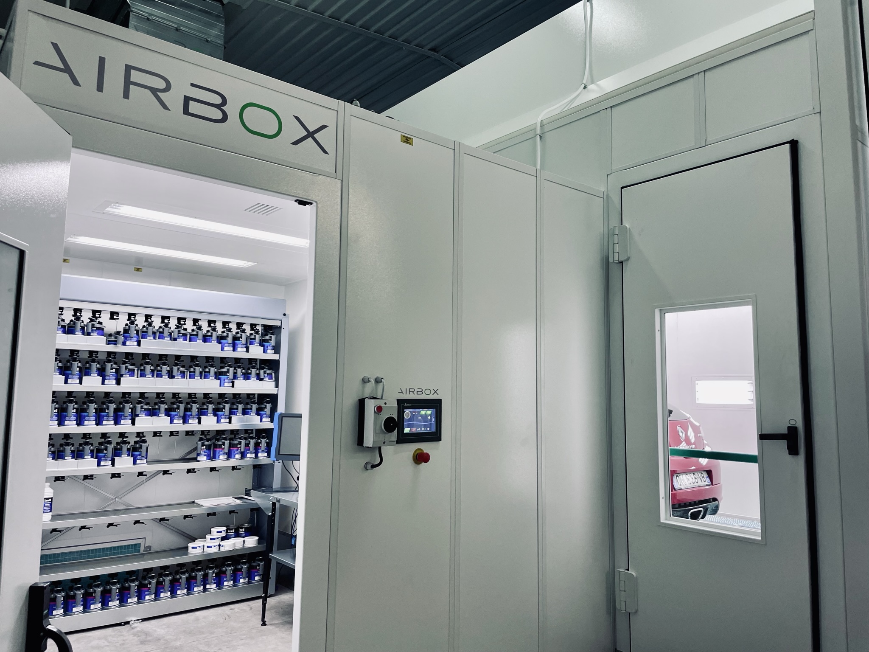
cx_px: 434
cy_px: 326
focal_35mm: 26
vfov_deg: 53.1
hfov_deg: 67.3
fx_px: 653
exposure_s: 1/100
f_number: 1.6
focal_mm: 4.2
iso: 100
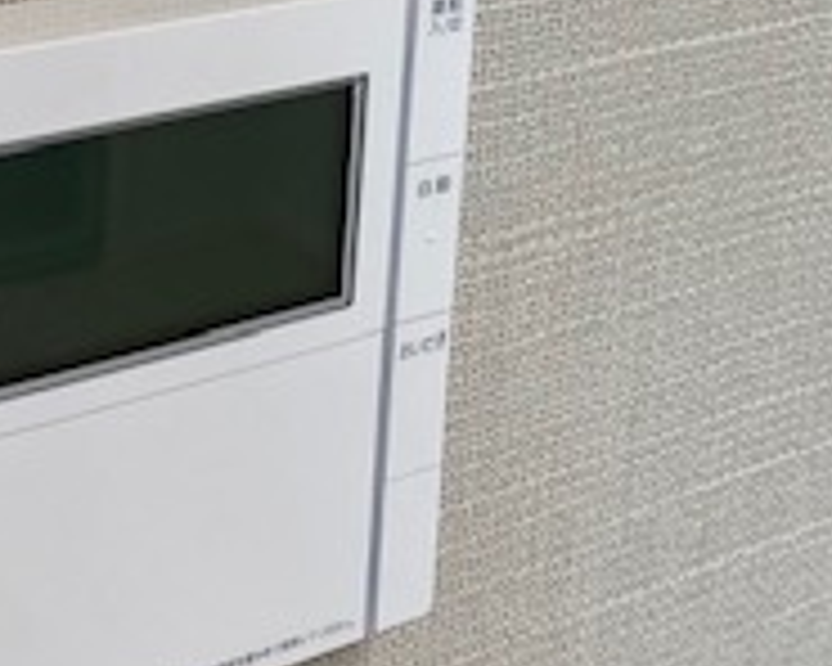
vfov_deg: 16.4
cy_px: -216
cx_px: 477
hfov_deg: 21.7
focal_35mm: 88
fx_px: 2167
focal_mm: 4.25
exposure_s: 1/100
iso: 64
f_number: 1.8
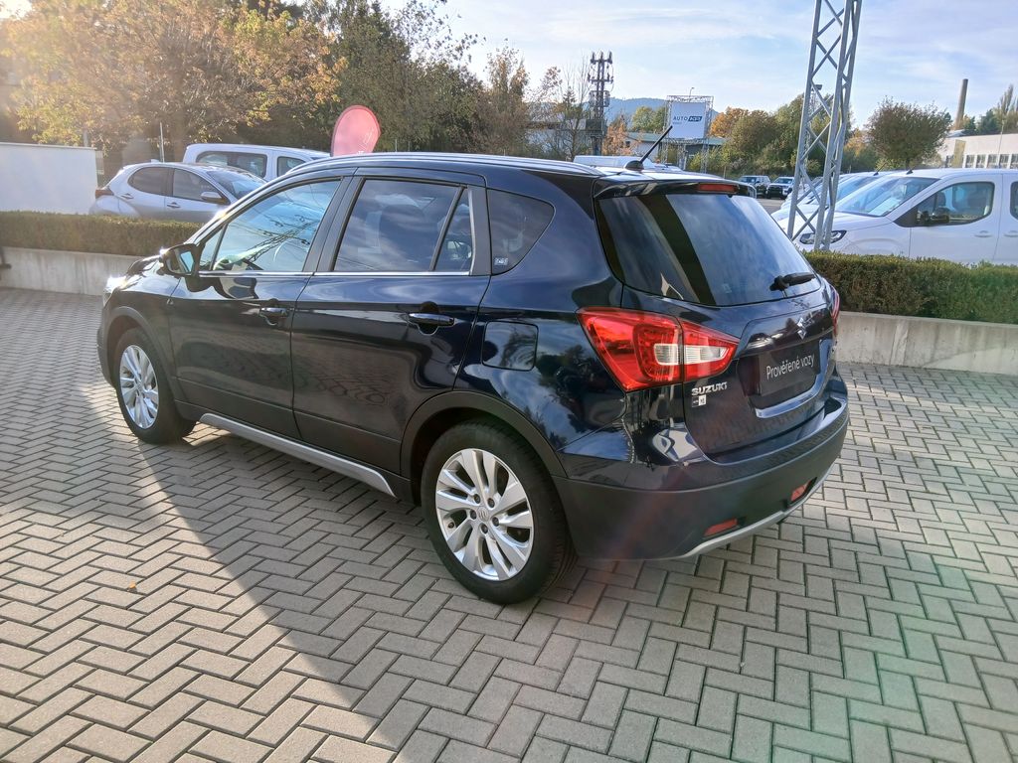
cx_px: 509
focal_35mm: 26
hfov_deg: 67.3
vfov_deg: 53.1
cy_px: 382
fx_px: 765
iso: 20
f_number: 1.8
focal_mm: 3.98
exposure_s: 1/122
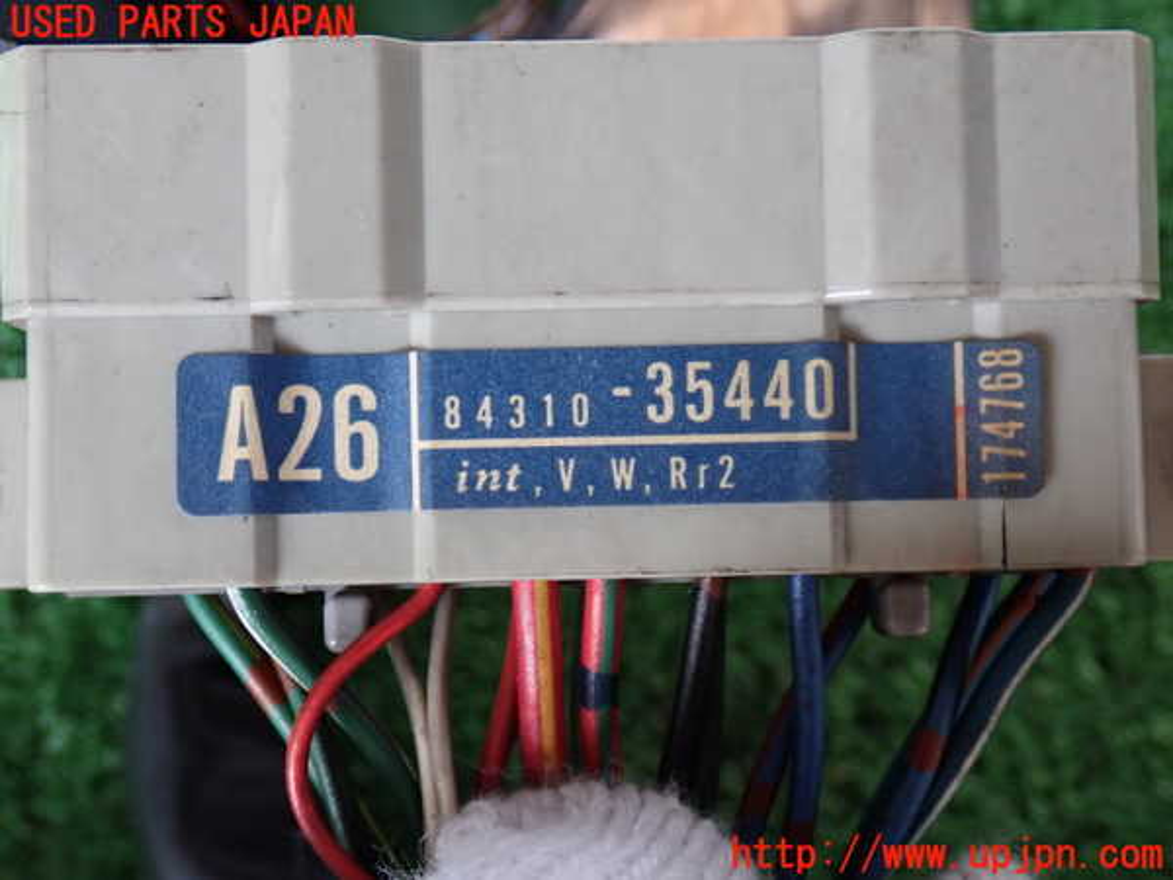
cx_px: 586
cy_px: 440
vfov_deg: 29.1
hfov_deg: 38.2
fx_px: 1694
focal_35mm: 50
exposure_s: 1/50
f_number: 3.2
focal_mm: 9.01
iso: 400
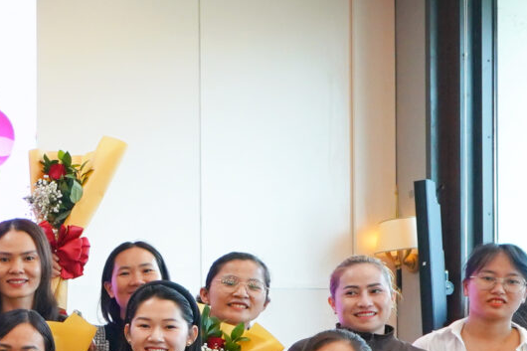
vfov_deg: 11.7
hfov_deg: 14.2
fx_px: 1697
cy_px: 331
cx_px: -588
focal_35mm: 116
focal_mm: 24
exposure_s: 1/60
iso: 1250
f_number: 8
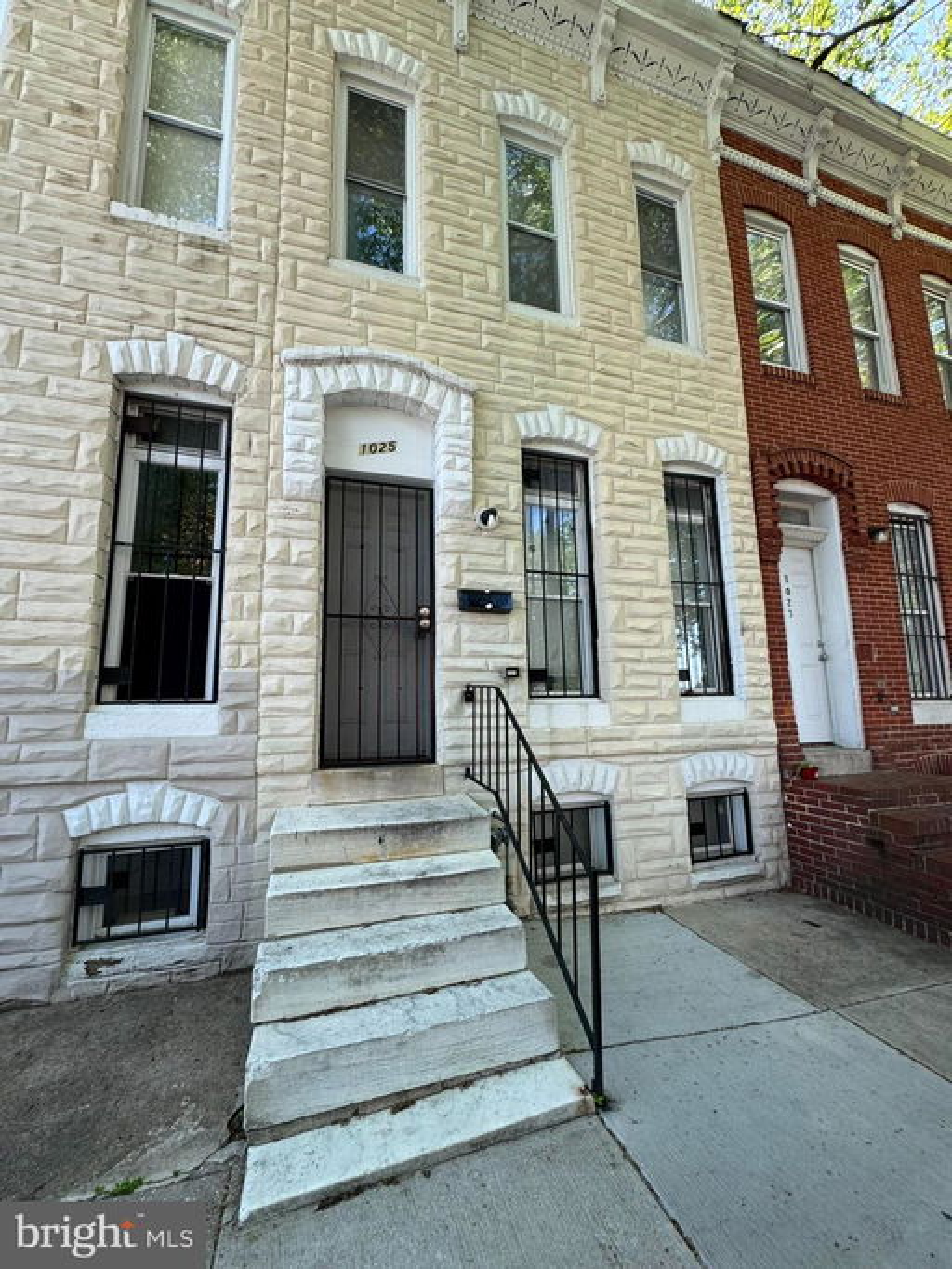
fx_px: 513
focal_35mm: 14
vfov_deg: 102.0
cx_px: 476
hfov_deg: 85.7
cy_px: 634
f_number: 2.2
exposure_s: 1/185
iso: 40
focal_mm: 2.22
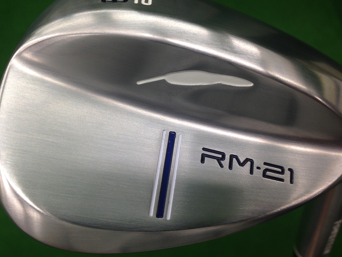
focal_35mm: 39
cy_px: 124
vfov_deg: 36.8
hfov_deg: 47.9
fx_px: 385
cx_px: 172
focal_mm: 4.12
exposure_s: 1/40
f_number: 2.4
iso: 50
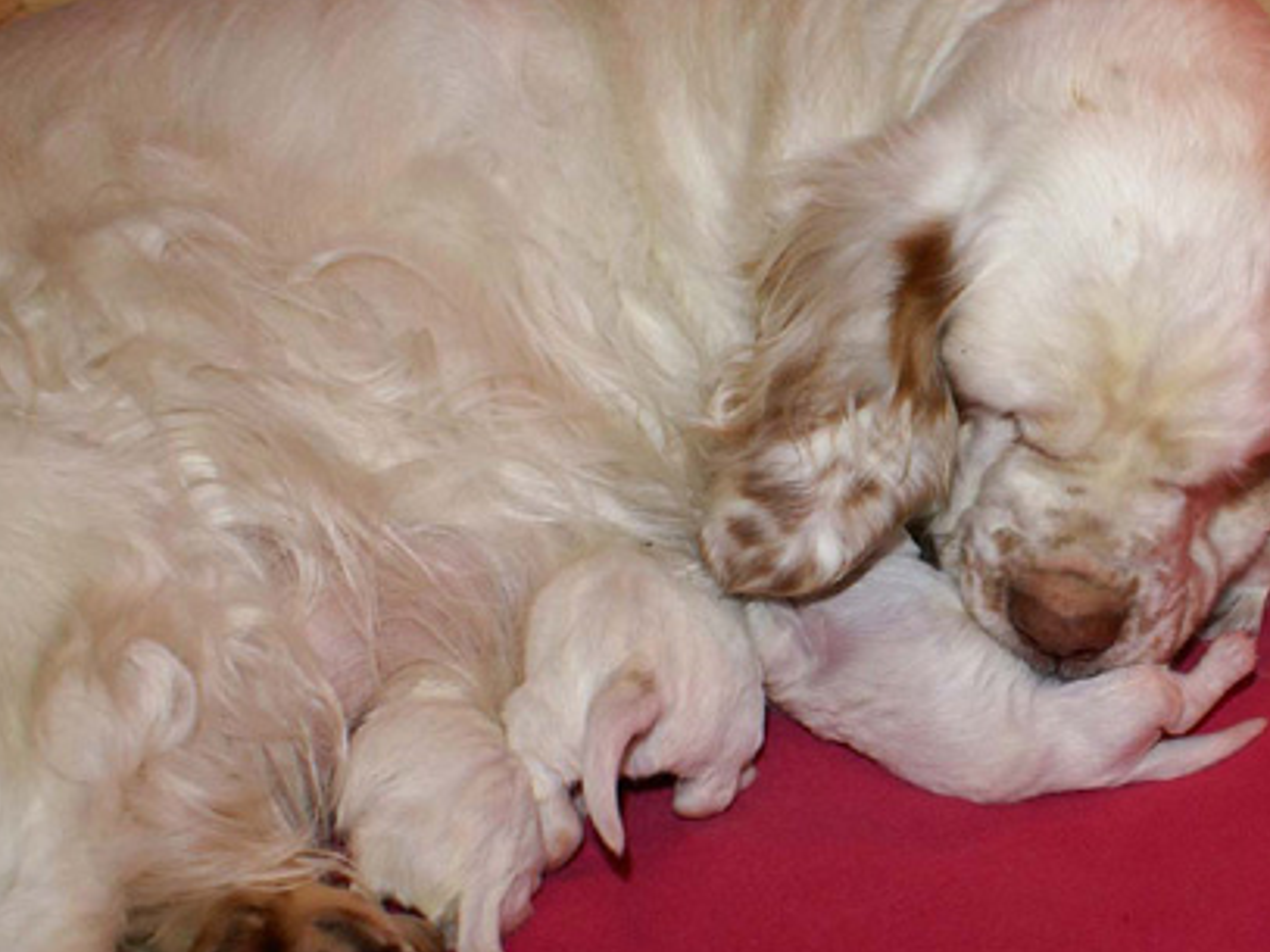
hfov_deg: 34.9
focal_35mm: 51
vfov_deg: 28.4
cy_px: 595
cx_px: 1186
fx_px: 1871
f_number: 5.6
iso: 400
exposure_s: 1/60
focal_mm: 18
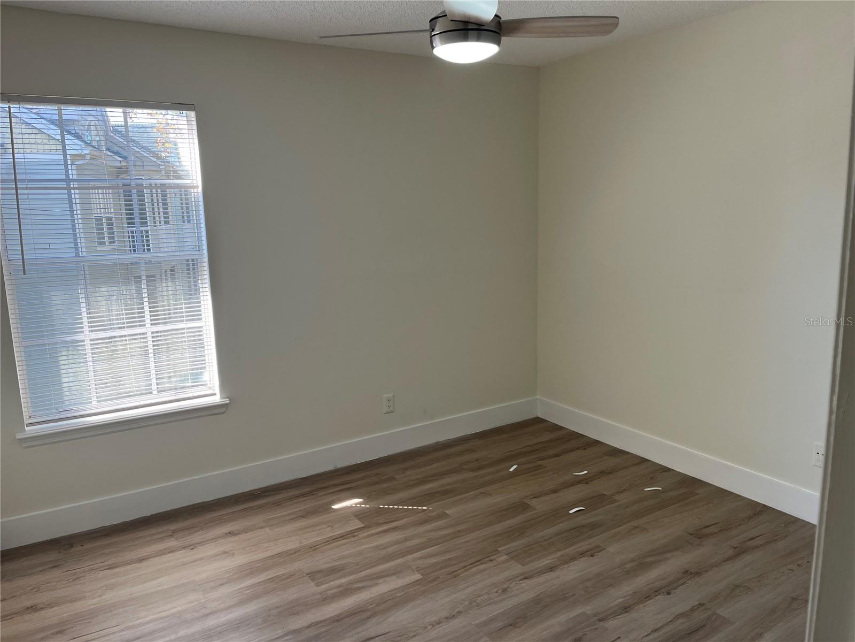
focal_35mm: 26
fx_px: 642
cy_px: 321
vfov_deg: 53.1
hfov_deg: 67.3
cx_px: 428
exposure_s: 1/162
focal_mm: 5.1
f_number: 1.6
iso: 50
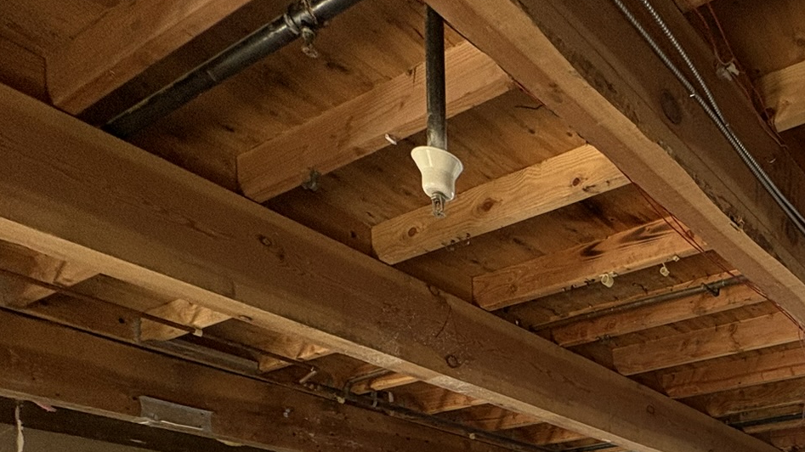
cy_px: 640
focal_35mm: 33
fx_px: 704
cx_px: 853
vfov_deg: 27.3
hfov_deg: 46.5
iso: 200
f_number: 2.2
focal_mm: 2.22
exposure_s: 1/82
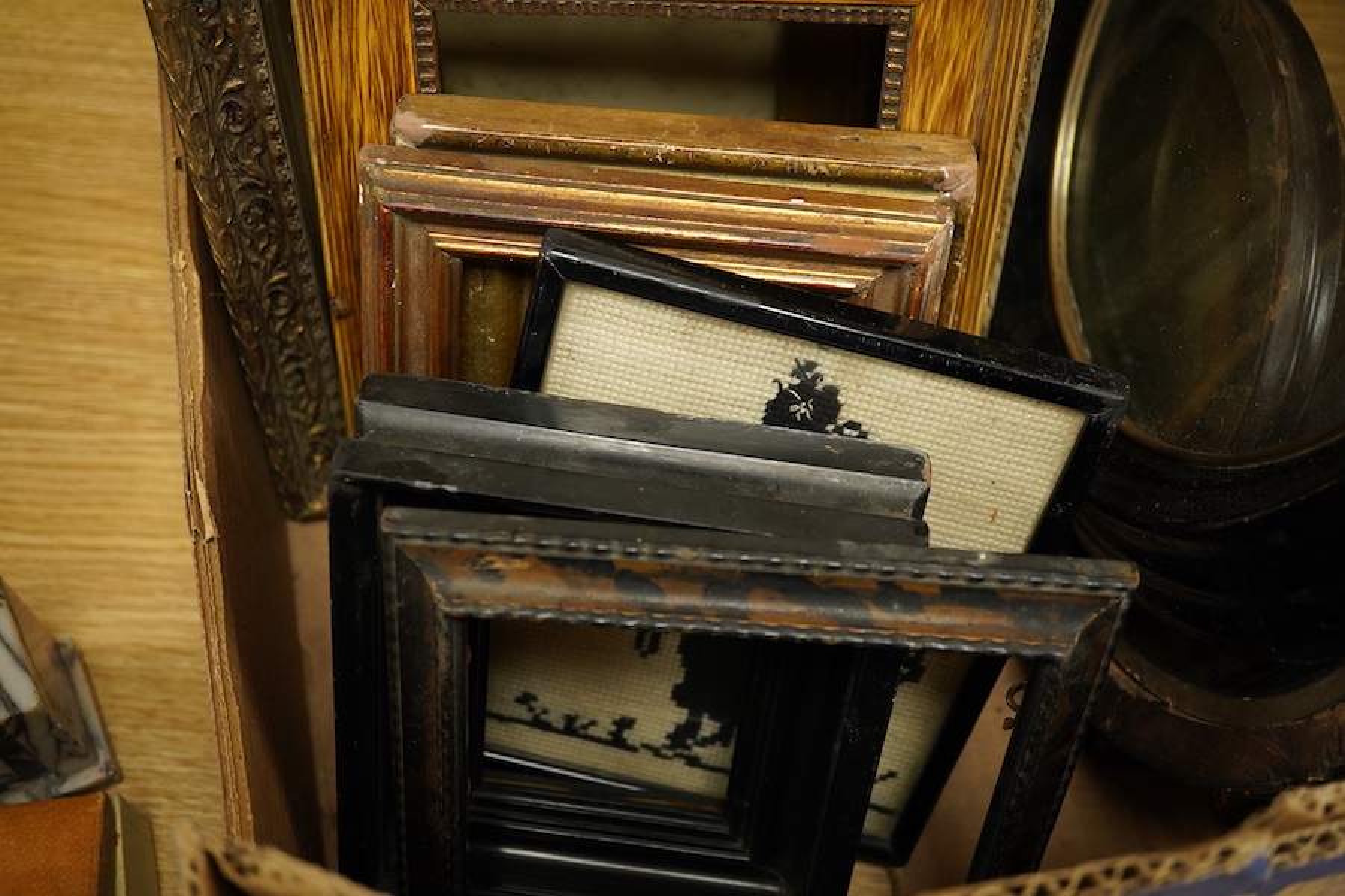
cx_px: 672
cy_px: 448
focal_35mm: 45
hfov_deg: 43.6
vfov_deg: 29.9
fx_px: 1681
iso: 1250
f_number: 5.6
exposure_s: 1/125
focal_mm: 30
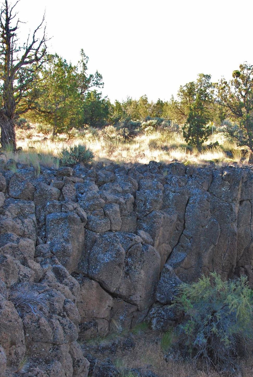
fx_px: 567
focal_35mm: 54
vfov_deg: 36.7
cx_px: 162
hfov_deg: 25.0
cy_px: 227
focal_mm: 26
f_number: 5.6
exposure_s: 1/200
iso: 400
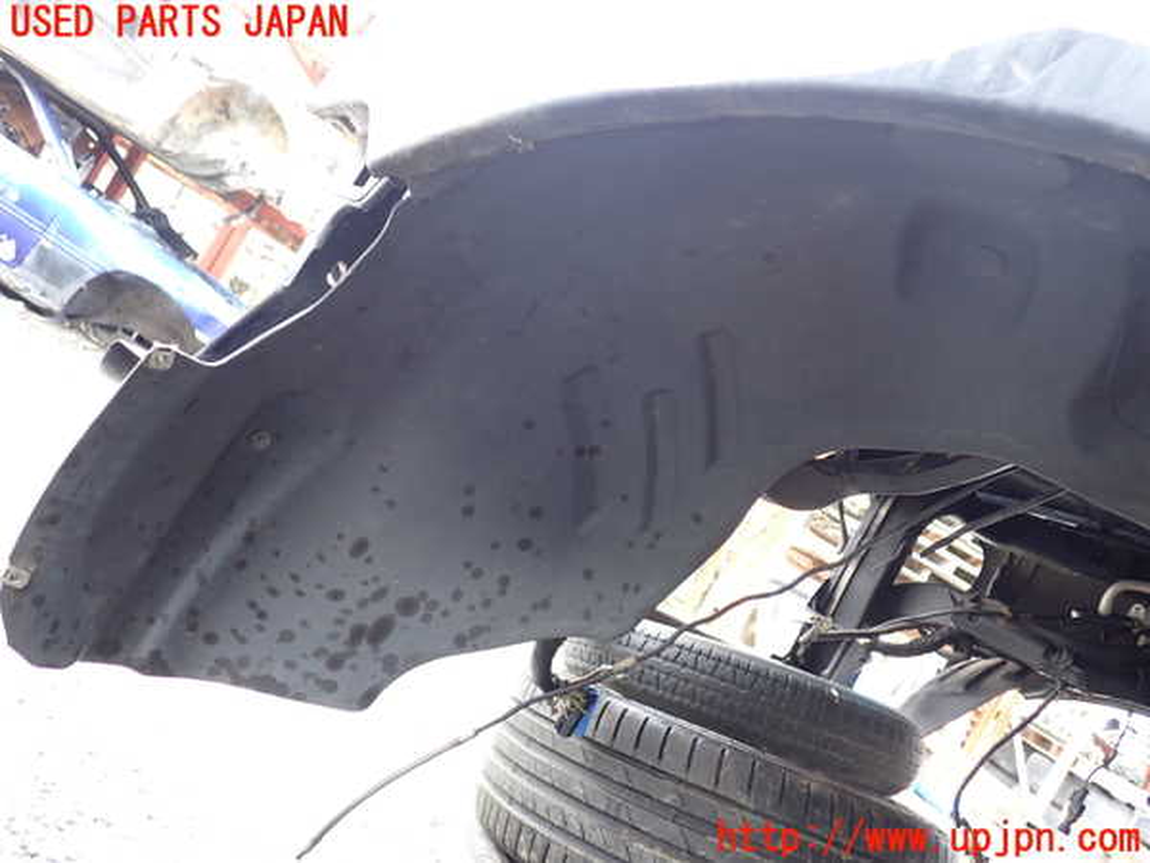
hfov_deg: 60.0
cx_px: 575
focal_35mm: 30
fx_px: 997
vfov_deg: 46.8
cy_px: 432
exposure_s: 1/40
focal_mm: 5.4
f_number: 2.3
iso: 200
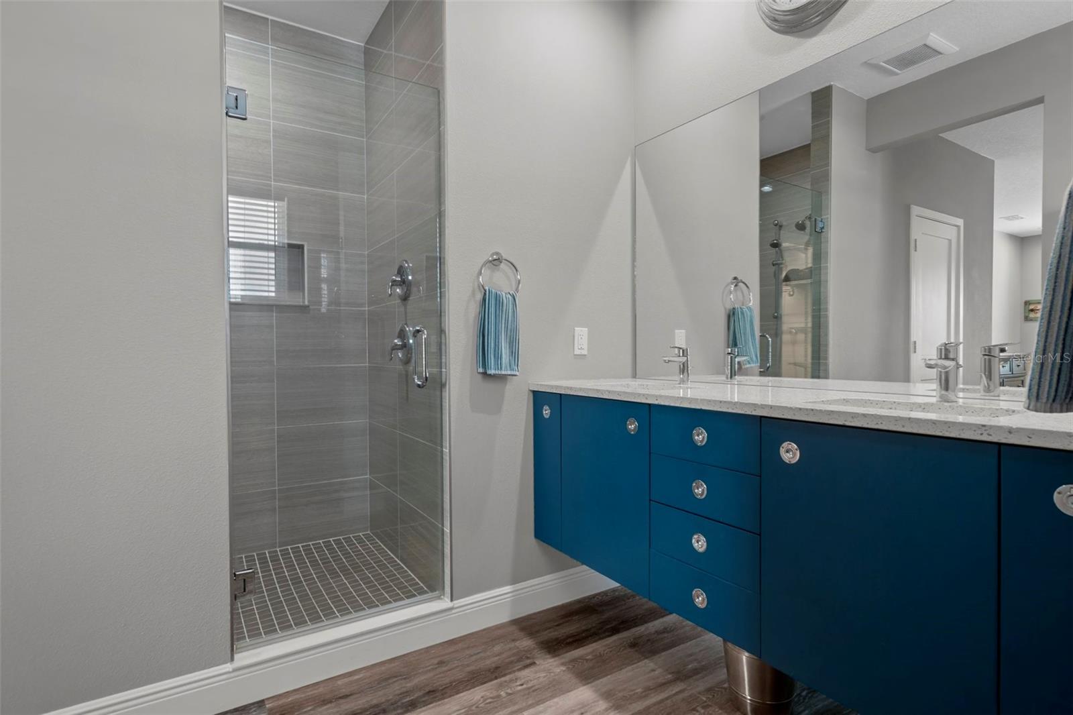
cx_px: 536
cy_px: 358
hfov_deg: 90.0
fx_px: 536
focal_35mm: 18
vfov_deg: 67.4
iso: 1000
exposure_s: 1/4
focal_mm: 12
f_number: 8
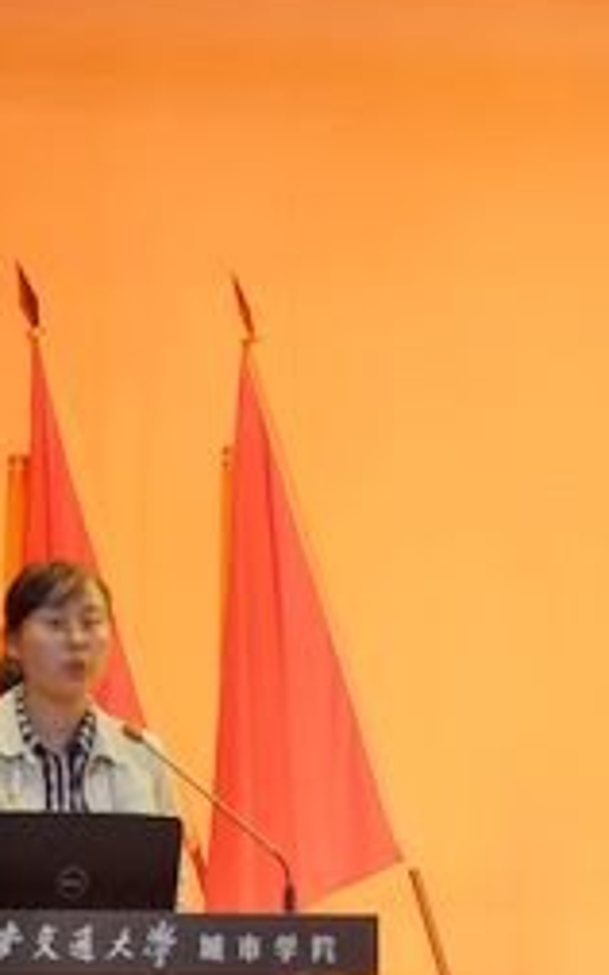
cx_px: 617
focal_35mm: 226
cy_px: 493
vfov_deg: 9.3
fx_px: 6005
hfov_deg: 5.8
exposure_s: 1/13
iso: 200
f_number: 5.3
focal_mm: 75
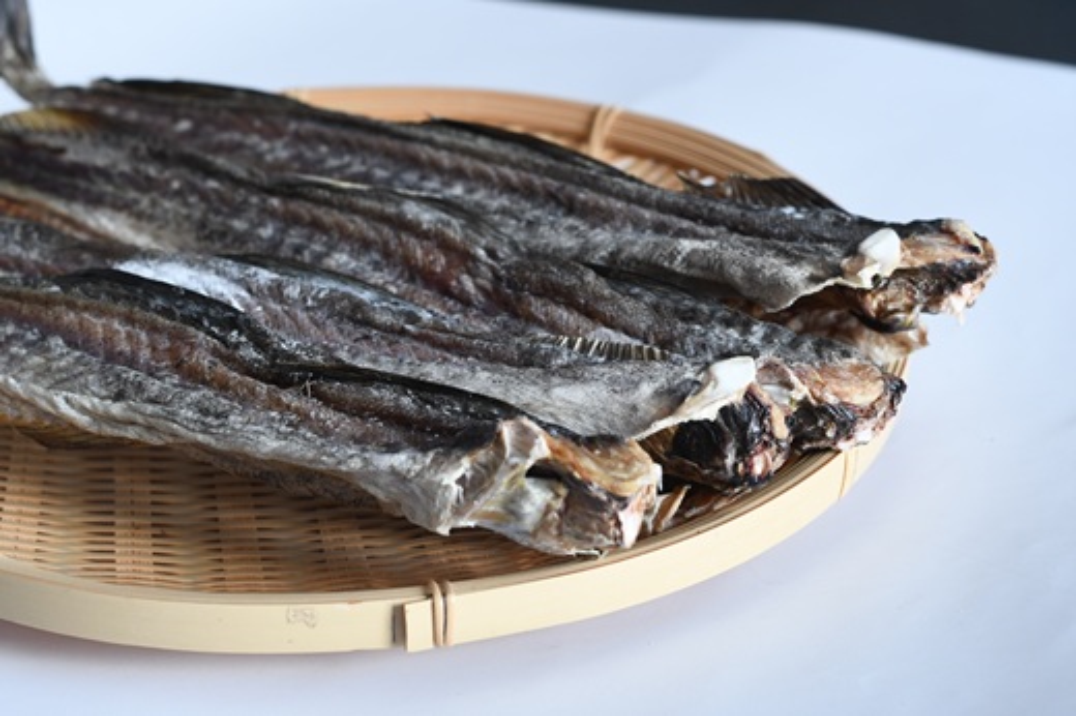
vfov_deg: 18.2
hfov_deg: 27.0
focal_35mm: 75
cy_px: 358
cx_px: 538
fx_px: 2240
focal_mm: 50
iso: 1000
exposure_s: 1/50
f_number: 7.1
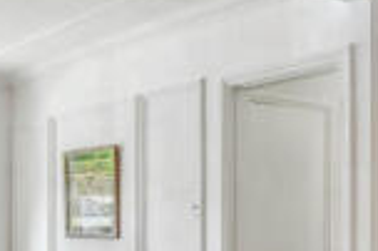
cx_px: 302
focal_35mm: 69
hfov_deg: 28.6
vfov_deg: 19.2
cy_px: 247
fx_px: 724
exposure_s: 1/25
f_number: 6.3
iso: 200
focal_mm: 16
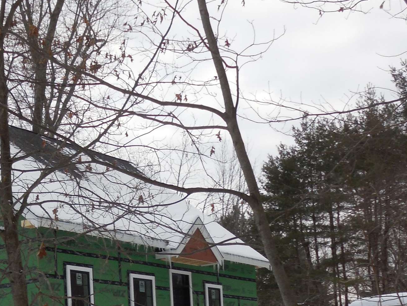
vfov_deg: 19.6
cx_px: 54
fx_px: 835
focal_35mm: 71
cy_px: 360
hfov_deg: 26.6
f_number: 3.8
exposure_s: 1/500
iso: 125
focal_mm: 5.3
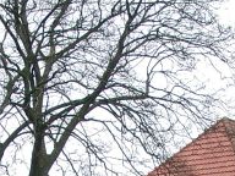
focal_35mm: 238
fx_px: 1616
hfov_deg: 8.3
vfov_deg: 6.2
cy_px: 259
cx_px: 147
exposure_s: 1/88
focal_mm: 11.76
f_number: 4
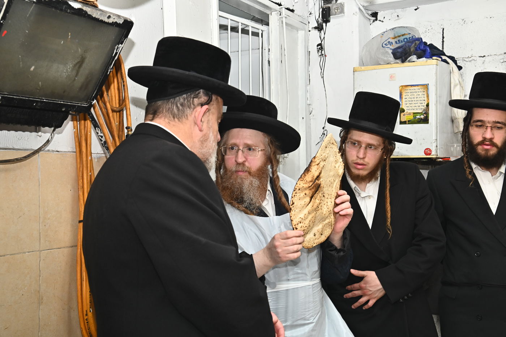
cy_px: 168
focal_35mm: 50
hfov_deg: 39.6
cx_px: 253
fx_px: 702
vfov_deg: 27.0
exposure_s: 1/160
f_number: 8
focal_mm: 50
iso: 1600
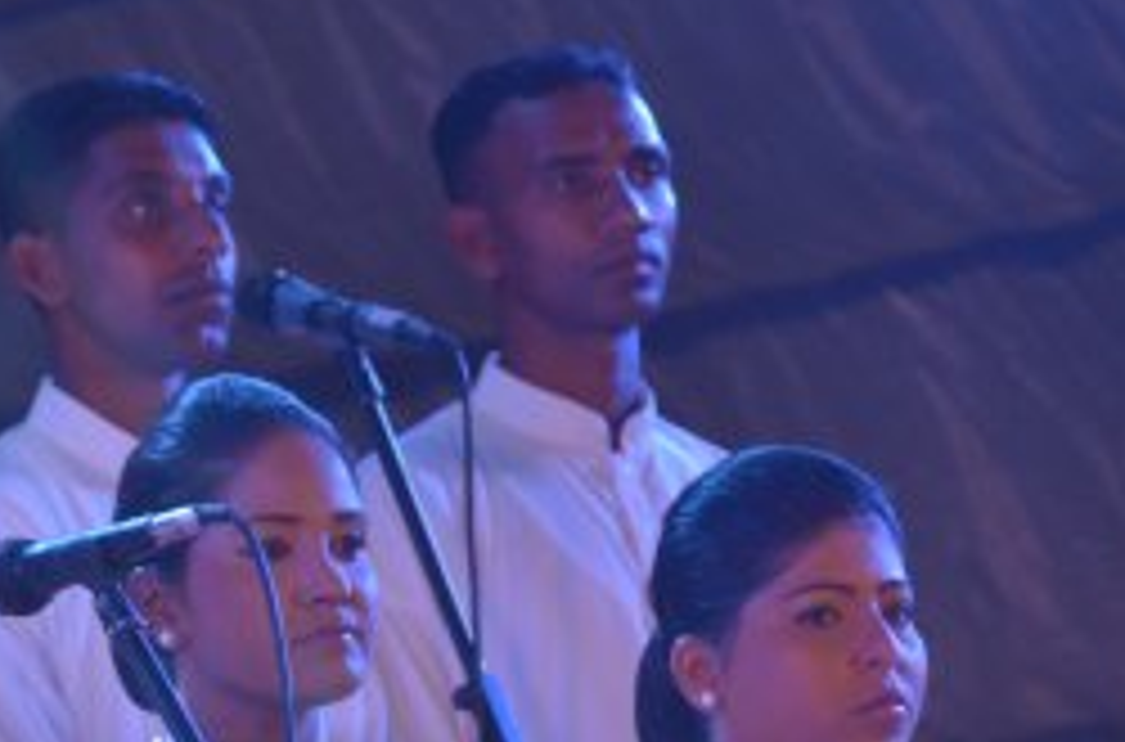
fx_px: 19065
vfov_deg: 2.2
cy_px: 704
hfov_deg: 3.4
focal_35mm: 612
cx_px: -72
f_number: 5.6
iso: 320
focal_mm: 170
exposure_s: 1/80
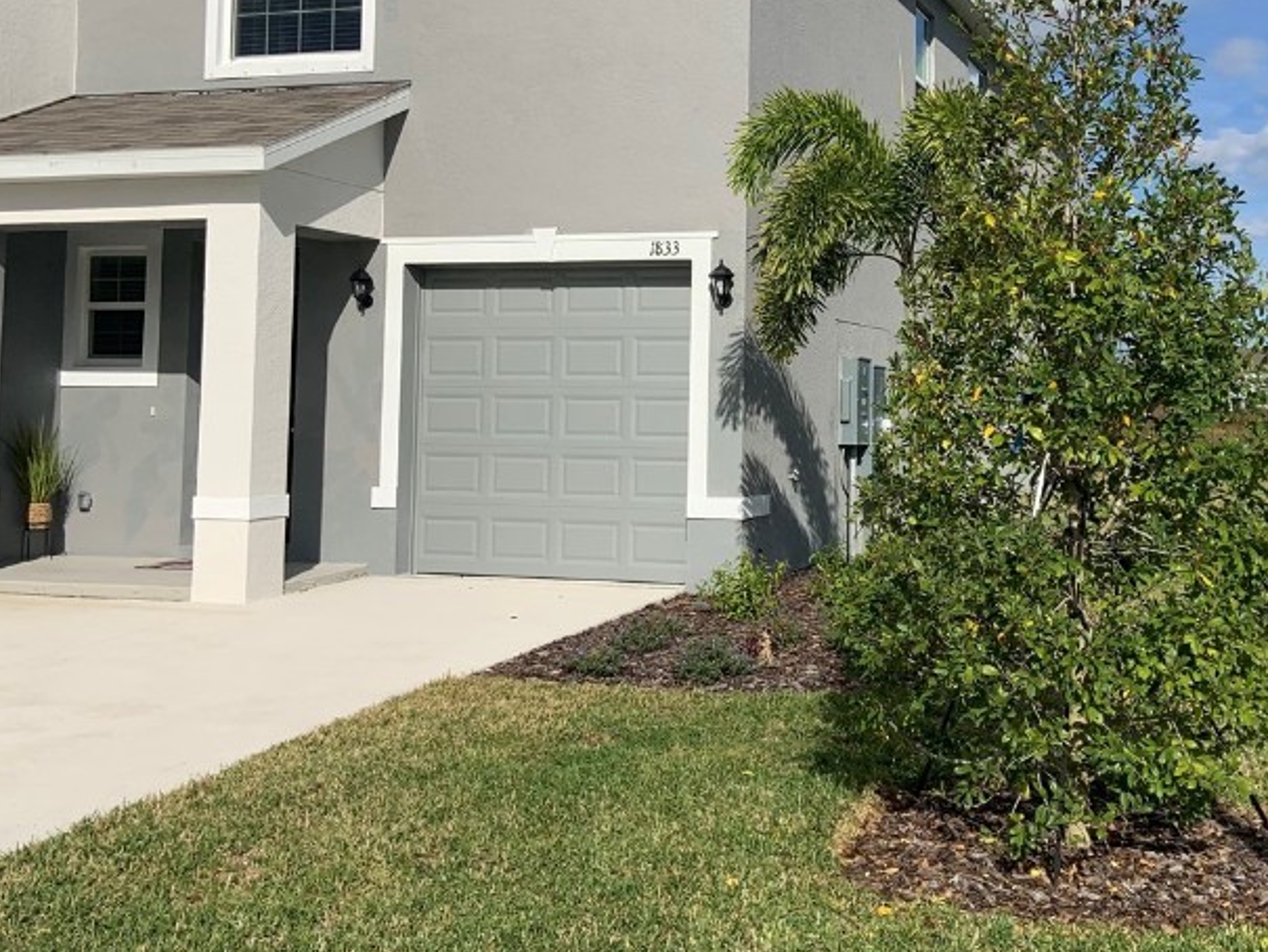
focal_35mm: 44
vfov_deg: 32.6
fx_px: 1612
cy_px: 306
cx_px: 822
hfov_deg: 42.5
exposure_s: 1/5128
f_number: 1.8
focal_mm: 4.25
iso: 25
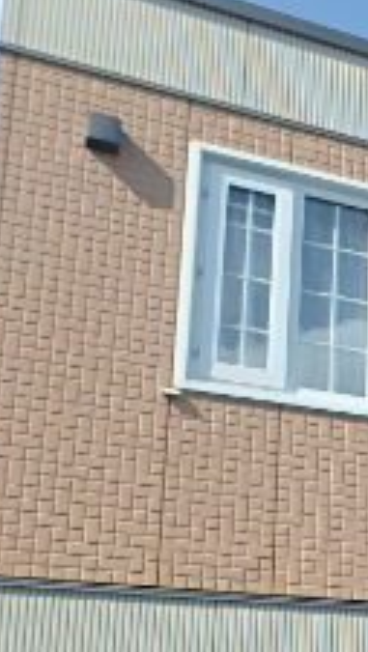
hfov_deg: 14.5
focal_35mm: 65
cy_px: 623
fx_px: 1125
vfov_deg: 30.5
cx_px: 791
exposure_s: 1/1000
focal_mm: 3.7
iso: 125
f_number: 3.5
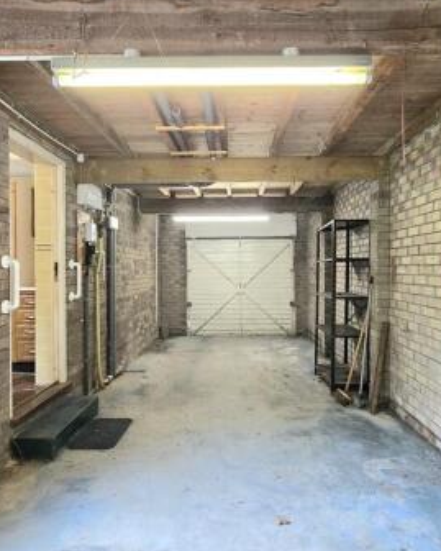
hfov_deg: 63.1
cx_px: 227
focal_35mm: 22
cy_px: 266
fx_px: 359
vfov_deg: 75.0
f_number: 2.2
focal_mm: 2.2
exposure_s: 1/50.3
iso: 400
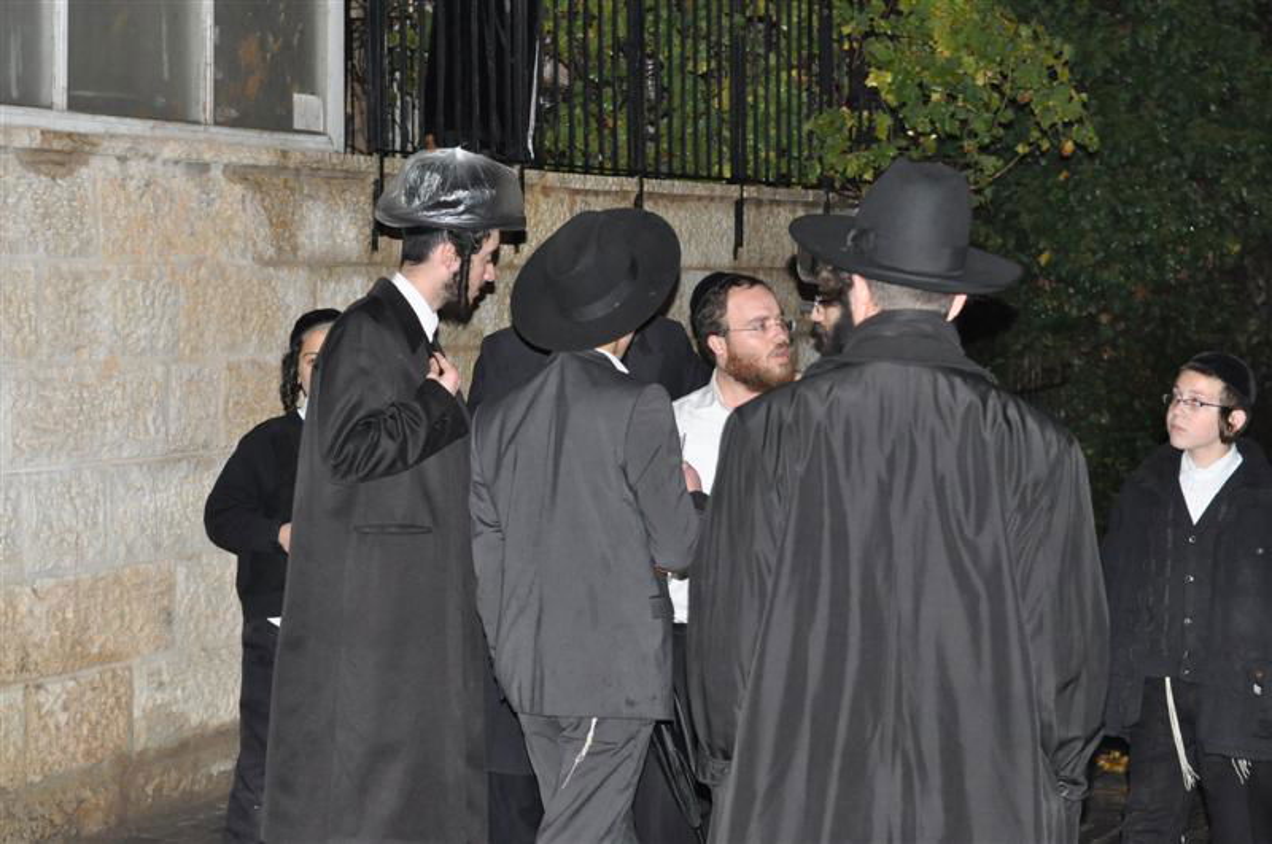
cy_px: 422
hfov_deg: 27.0
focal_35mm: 75
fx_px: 2646
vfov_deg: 18.1
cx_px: 636
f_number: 5
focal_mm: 50
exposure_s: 1/60
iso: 2000
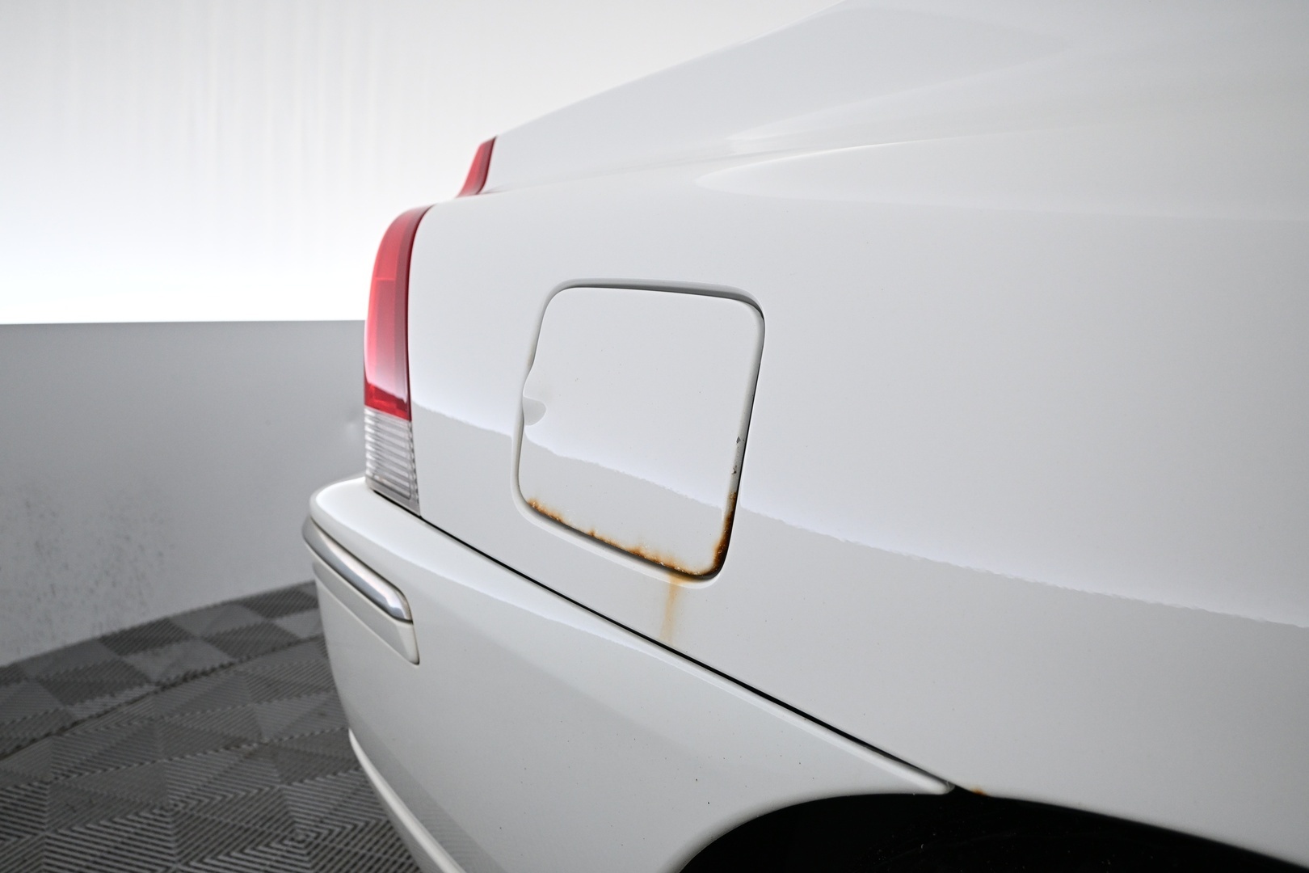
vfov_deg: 45.7
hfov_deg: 64.6
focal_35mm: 28
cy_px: 436
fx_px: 1036
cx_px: 654
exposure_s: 1/80
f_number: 4.5
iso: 1000
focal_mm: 19
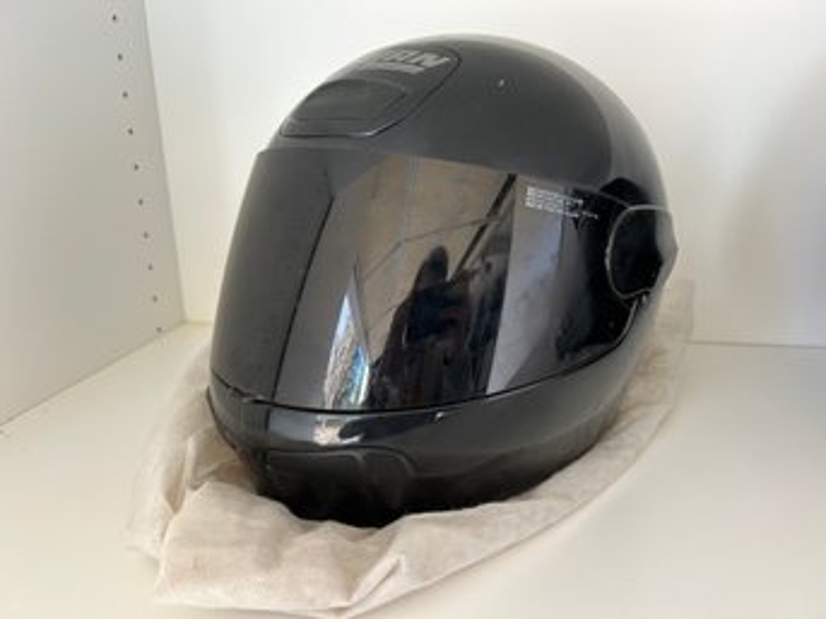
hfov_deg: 67.3
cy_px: 310
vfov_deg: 53.0
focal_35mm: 26
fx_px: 620
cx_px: 413
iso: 64
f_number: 1.5
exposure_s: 1/121
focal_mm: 5.7
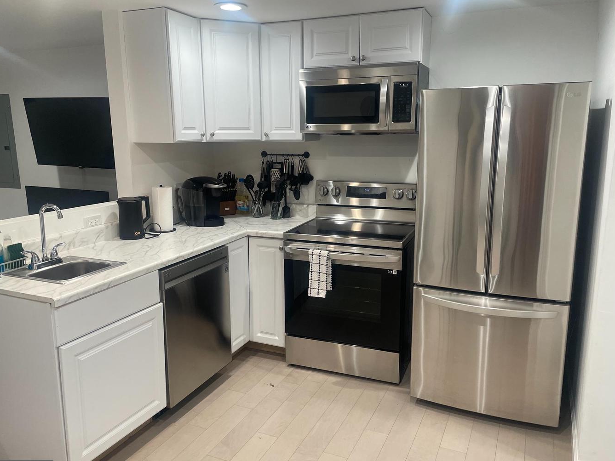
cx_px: 304
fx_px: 498
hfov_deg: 63.4
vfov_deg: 49.7
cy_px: 239
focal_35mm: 28
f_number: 1.6
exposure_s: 1/100
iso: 125
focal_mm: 4.2
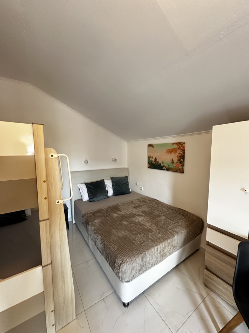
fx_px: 134
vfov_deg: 102.1
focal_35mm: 14
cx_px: 124
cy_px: 166
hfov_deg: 85.7
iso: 320
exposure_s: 1/60
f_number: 2.2
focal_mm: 2.22
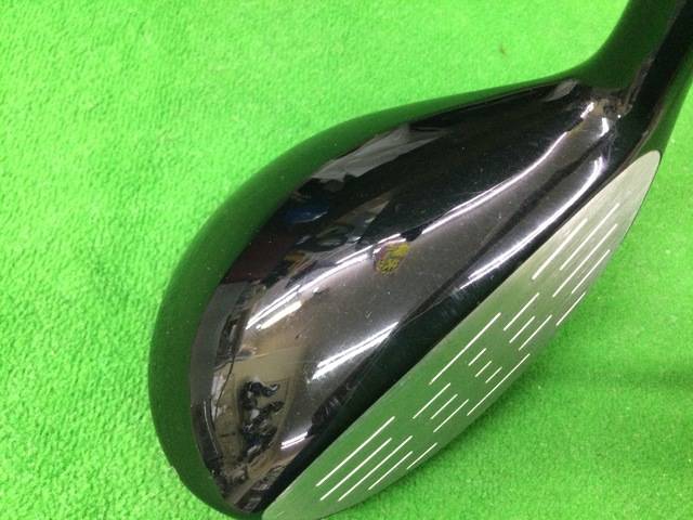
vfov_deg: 45.4
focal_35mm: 31
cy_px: 260
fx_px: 621
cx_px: 346
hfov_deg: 58.4
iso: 200
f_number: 2.4
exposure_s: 1/15
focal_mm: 3.3
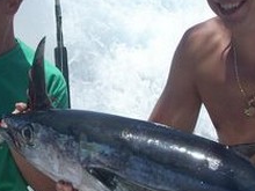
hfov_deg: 18.3
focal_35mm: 106
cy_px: 93
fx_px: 781
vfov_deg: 14.0
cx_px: 39
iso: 64
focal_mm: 6.2
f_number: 5.6
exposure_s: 1/402
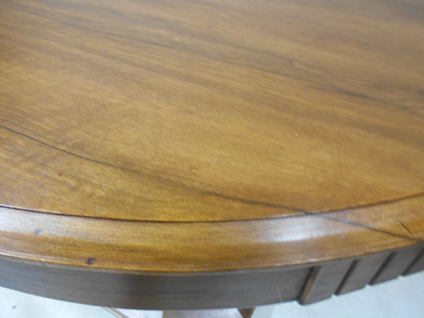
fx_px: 331
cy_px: 164
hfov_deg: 65.3
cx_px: 210
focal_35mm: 27
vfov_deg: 51.4
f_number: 3.2
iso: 400
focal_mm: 4.6
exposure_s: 1/8
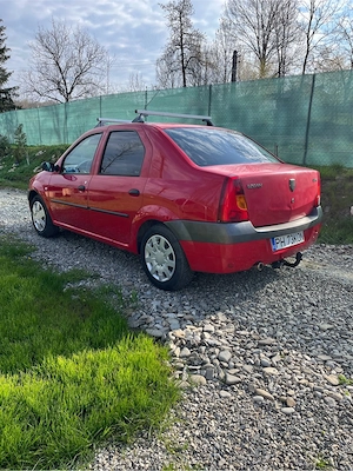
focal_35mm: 26
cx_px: 176
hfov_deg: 53.1
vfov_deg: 67.3
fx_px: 354
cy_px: 236
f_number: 1.6
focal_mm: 5.1
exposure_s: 1/1266
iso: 50
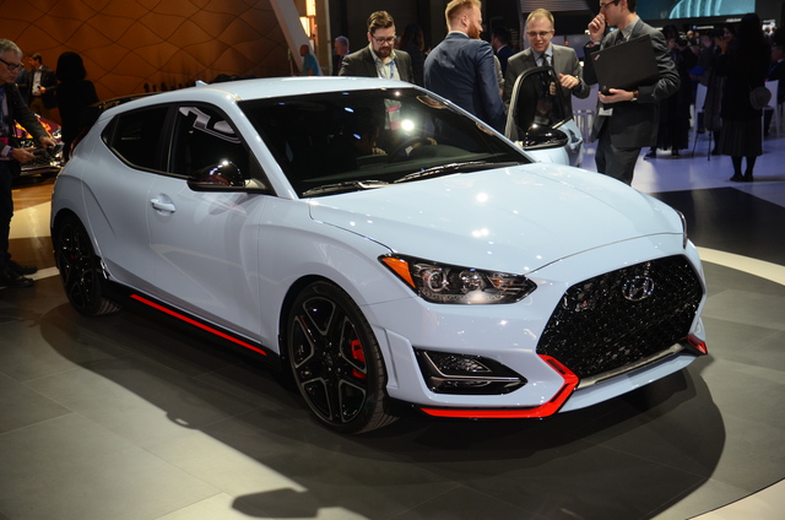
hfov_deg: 42.4
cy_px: 260
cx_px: 392
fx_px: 1012
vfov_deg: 28.8
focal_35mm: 46
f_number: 3.5
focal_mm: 31
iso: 800
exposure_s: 1/160
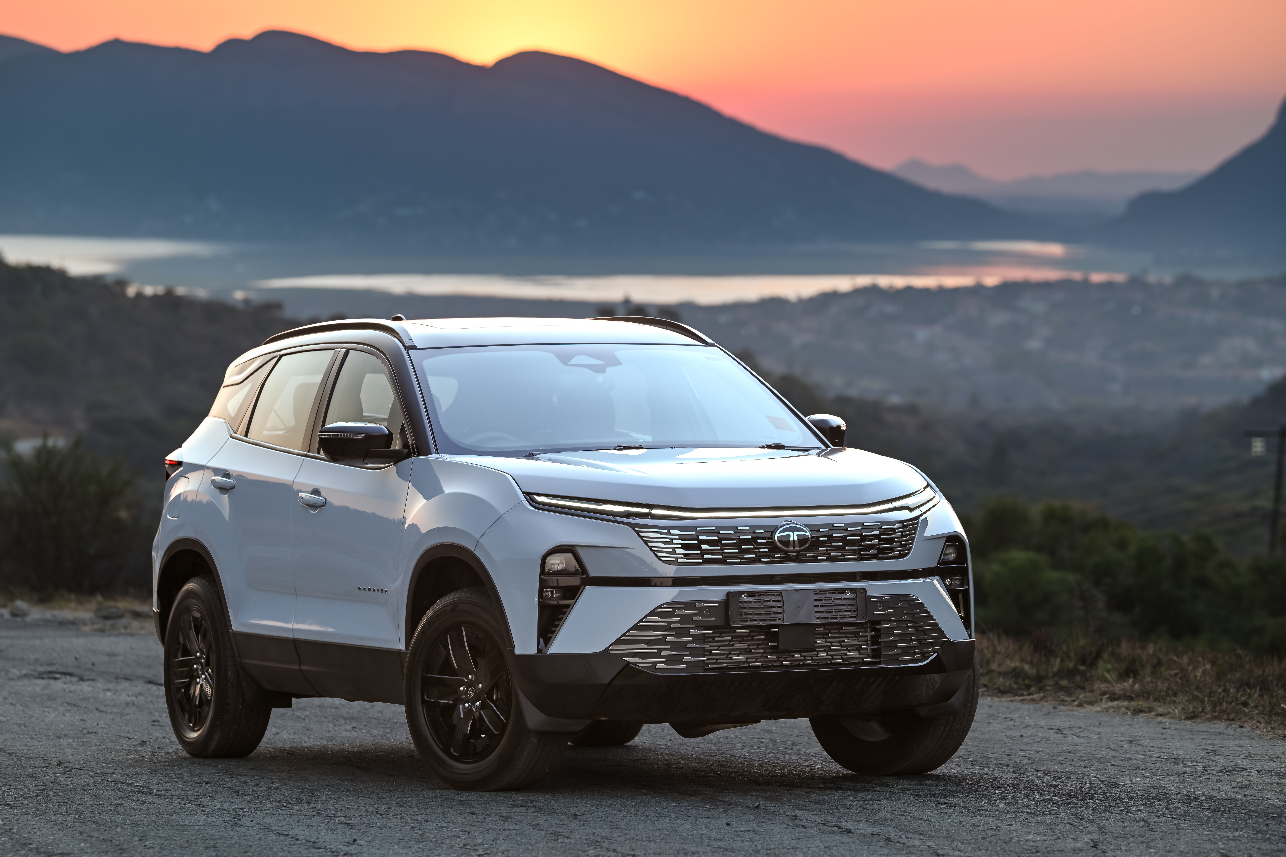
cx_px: 646
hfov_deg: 12.8
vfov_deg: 8.5
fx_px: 5751
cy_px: 427
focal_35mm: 161
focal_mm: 160
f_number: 5
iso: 64
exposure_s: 1/15
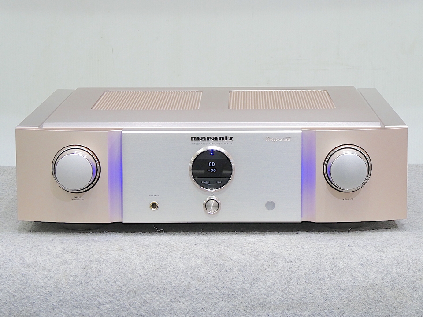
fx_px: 1405
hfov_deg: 17.1
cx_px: 212
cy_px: 158
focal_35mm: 115
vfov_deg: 12.9
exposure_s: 1/10
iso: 200
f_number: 5.1
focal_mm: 20.6
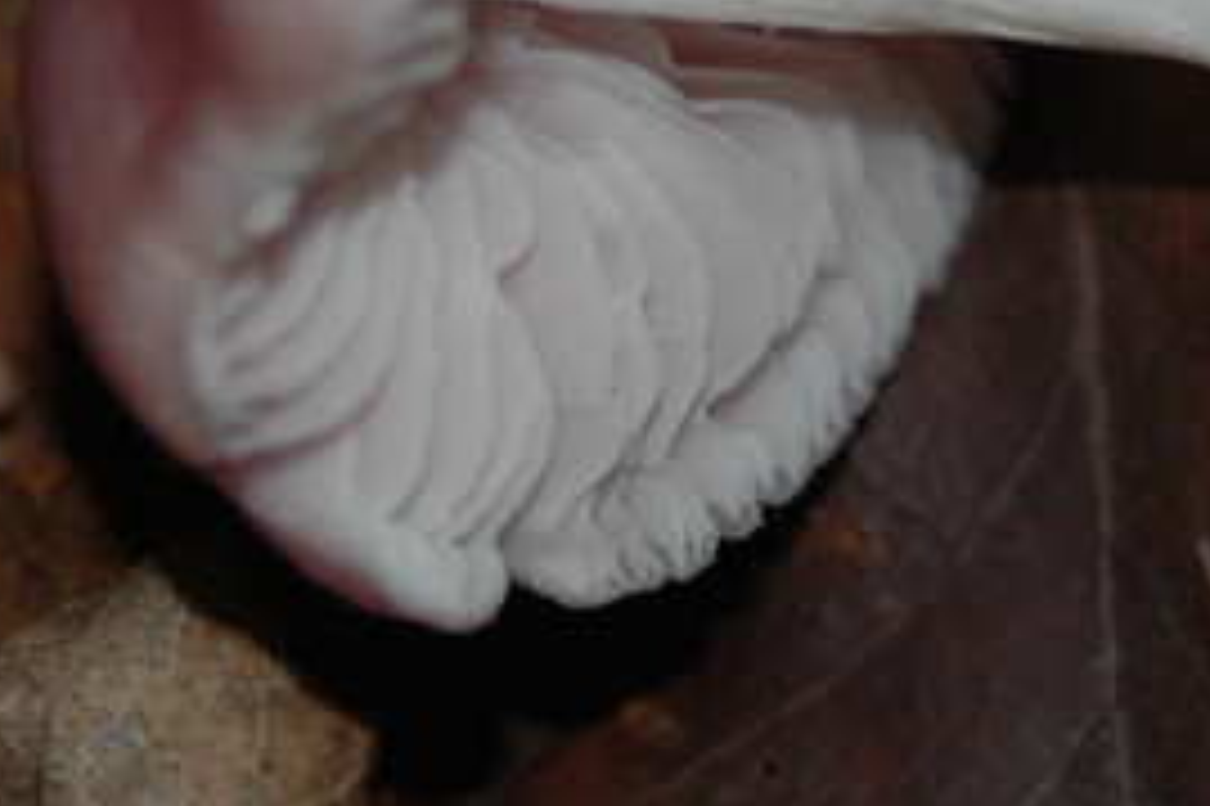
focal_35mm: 357
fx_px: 11991
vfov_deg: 3.8
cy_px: -144
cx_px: 720
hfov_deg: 5.8
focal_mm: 80
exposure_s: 1/60
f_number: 5.6
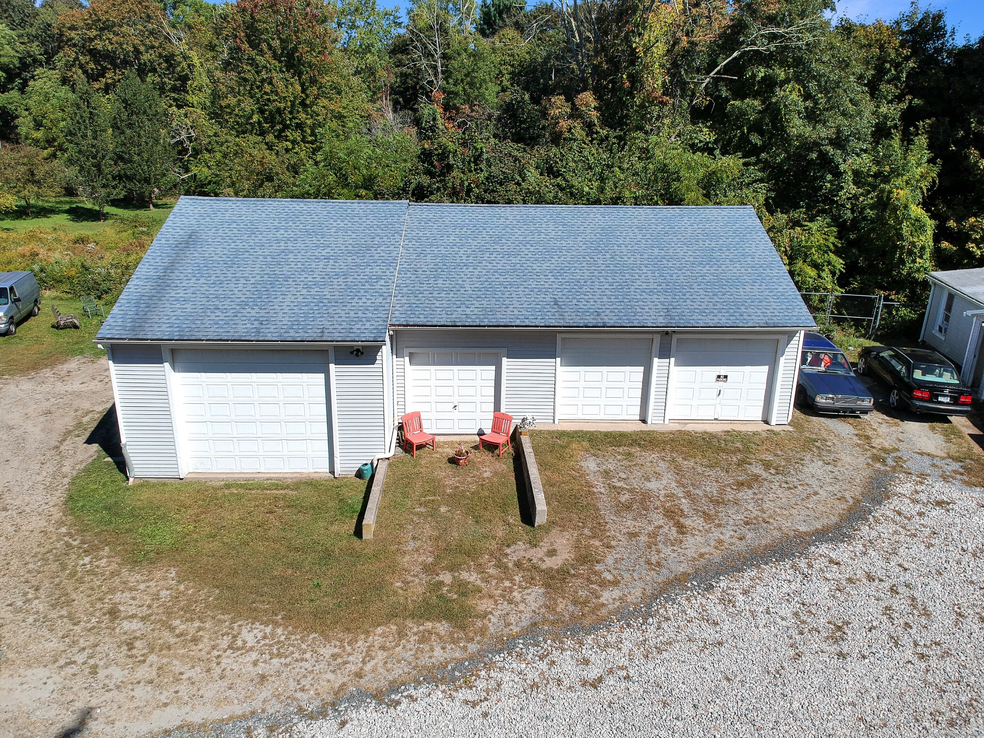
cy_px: 369
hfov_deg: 69.4
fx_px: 711
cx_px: 492
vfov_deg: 54.9
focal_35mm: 25
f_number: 2.6
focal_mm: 4.49
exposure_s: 1/1600
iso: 100
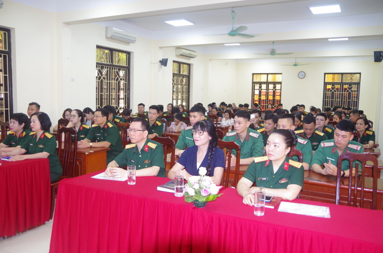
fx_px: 329
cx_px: 192
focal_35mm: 31
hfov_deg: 60.4
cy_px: 126
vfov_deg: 42.2
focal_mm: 21
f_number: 4
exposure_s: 1/50
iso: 400
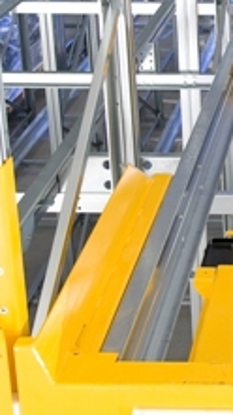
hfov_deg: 12.7
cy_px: 51
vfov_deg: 22.9
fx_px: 1001
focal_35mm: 91
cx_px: 333
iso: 400
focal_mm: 24
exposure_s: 1/50
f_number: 7.1
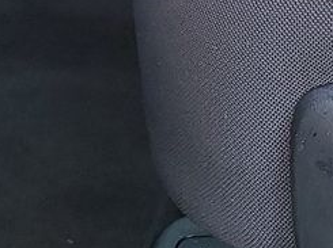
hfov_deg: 11.8
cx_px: 559
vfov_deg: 9.0
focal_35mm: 157
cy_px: -214
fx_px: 1508
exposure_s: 1/59
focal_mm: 6.7
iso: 147
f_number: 1.8
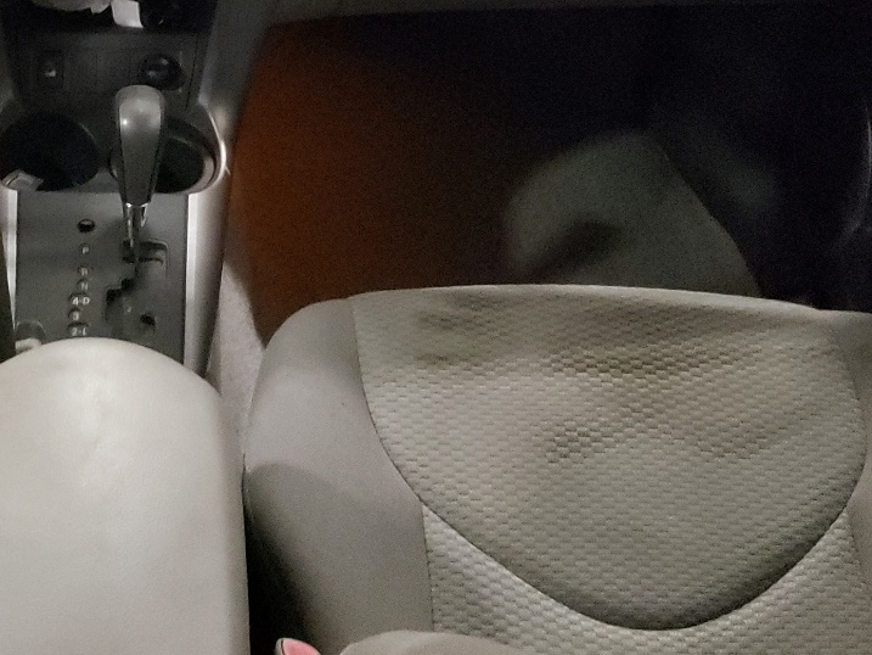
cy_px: 146
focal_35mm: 58
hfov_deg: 31.6
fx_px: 1461
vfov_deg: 24.9
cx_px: 78
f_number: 1.5
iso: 993
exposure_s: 1/24
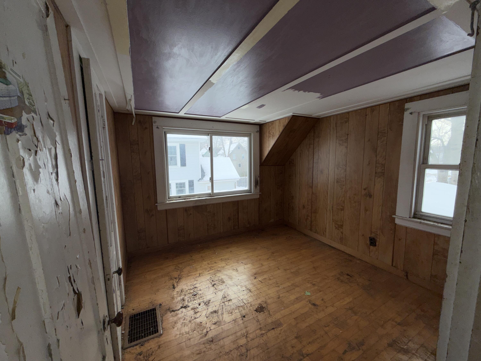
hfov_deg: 102.1
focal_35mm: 14
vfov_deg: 85.7
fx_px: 195
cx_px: 240
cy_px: 180
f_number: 2.2
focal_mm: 2.22
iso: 16
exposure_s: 1/141
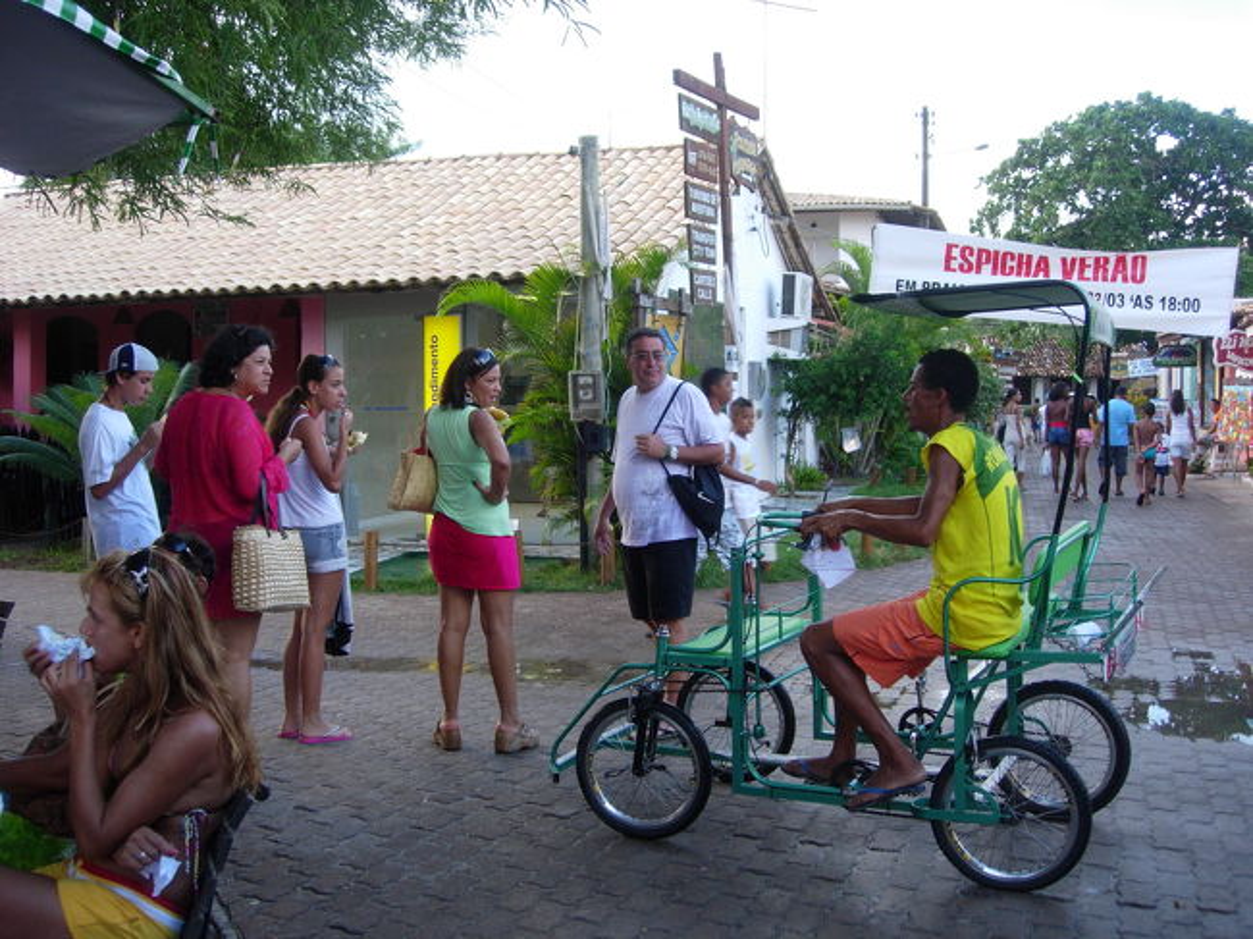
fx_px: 1375
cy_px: 470
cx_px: 626
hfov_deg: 49.0
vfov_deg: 37.7
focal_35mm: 38
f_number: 2.8
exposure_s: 1/57
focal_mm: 7.8
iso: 64
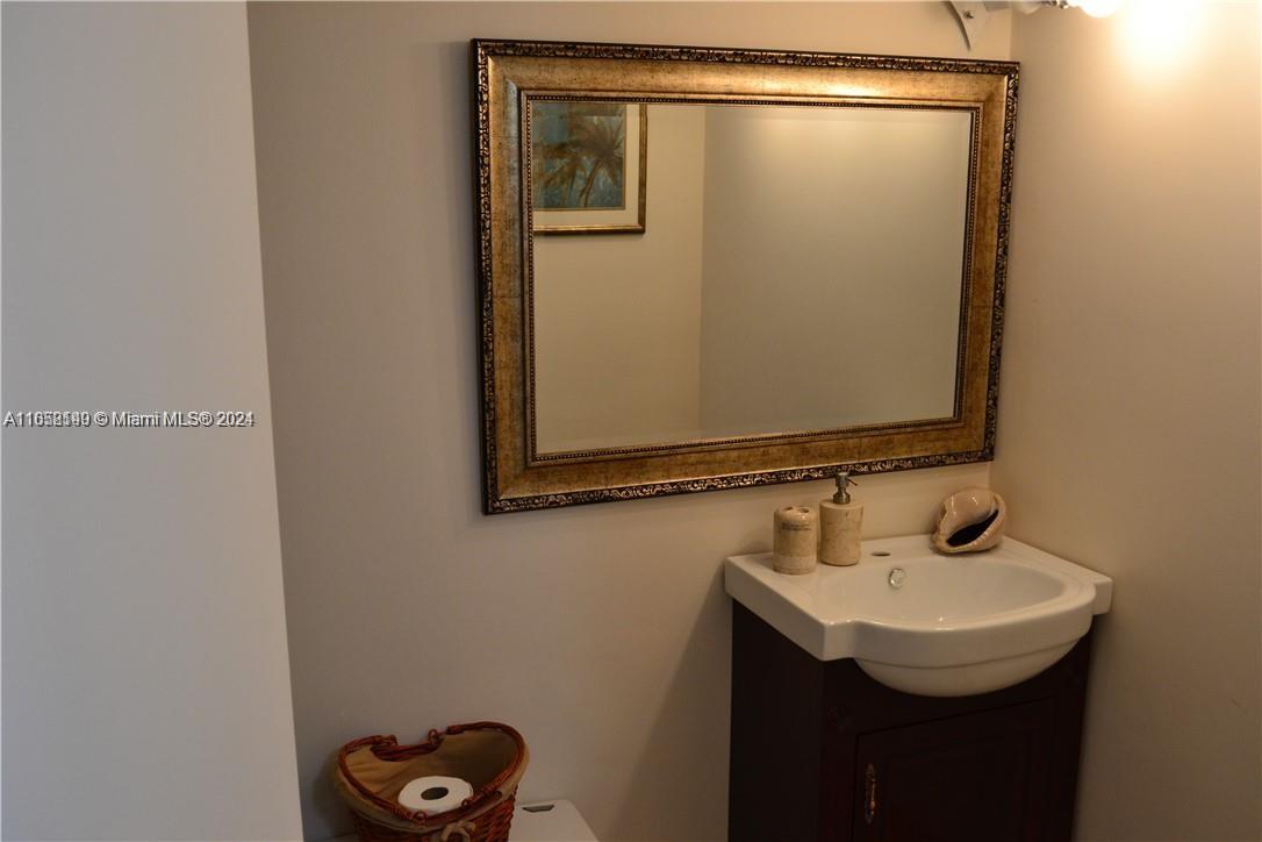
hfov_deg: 57.2
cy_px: 421
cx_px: 631
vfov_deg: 40.0
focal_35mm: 33
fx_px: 1157
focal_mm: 22
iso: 800
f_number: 5.6
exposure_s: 1/60
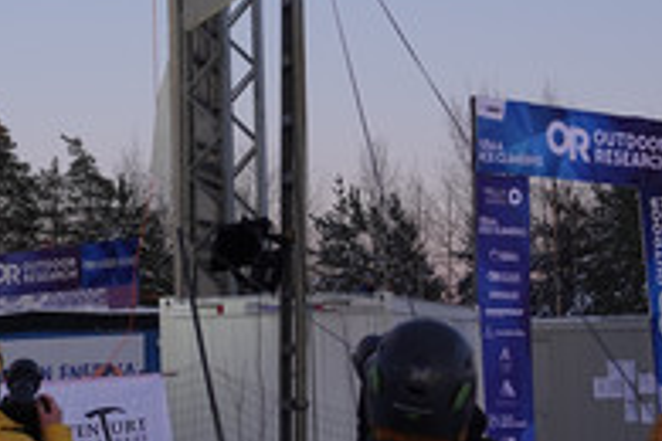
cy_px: 136
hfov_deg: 20.3
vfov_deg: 13.8
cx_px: 98
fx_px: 1820
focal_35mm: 99
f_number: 3.2
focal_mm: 15.73
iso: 100
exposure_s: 1/200
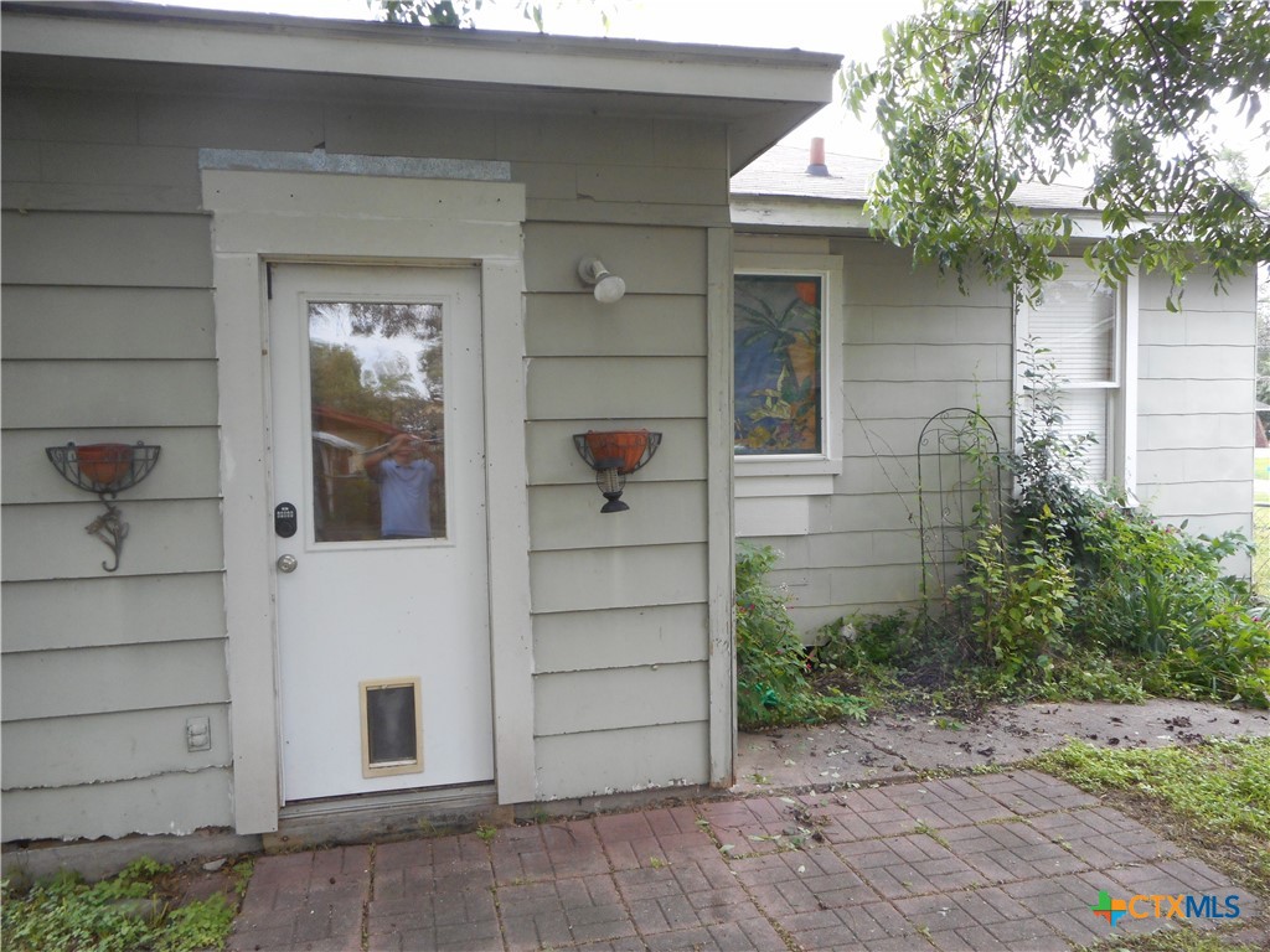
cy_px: 476
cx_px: 635
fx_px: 917
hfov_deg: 69.4
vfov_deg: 54.9
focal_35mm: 25
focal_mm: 4.5
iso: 200
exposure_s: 1/30
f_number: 3.7
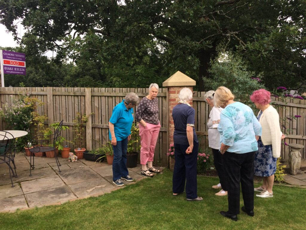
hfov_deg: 61.7
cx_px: 153
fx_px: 256
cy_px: 115
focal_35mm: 29
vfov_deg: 48.2
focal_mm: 4.15
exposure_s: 1/391
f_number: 2.2
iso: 32
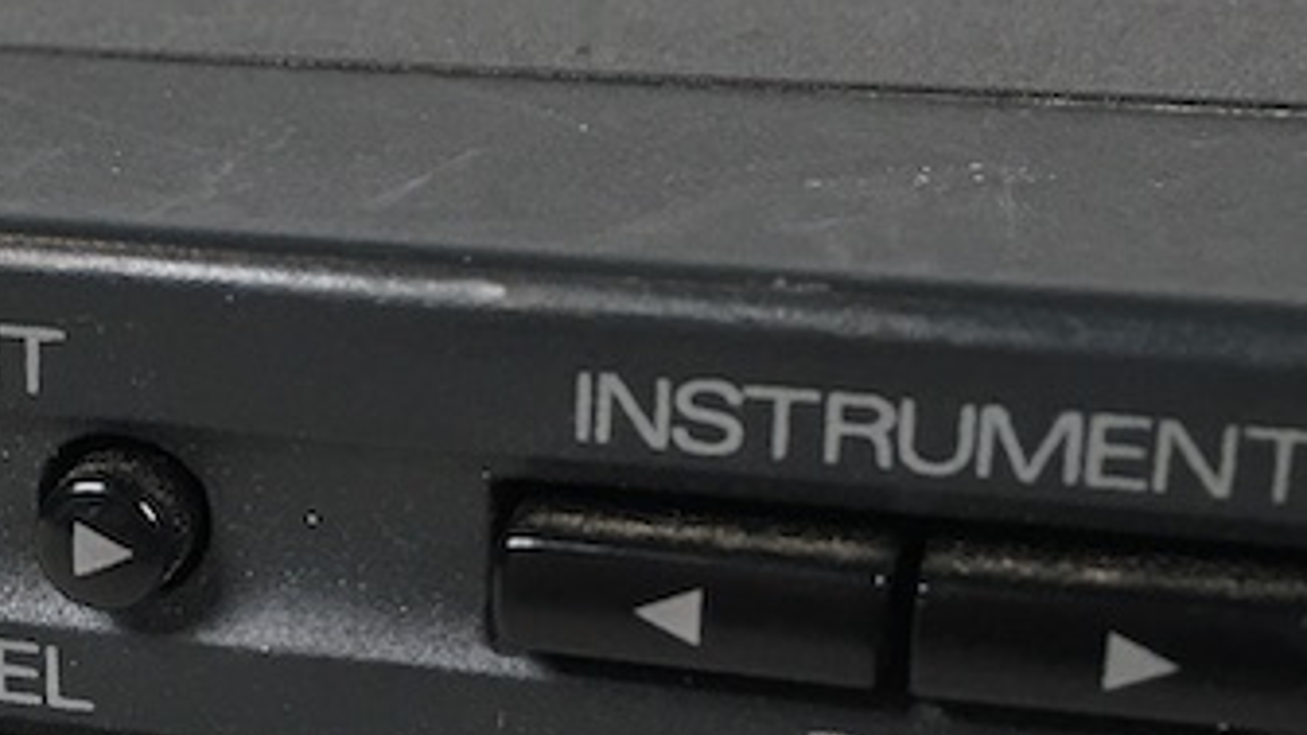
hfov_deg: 22.0
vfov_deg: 12.8
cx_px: 51
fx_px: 3258
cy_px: 692
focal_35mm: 94
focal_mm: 4.15
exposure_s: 1/40
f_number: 2.2
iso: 25
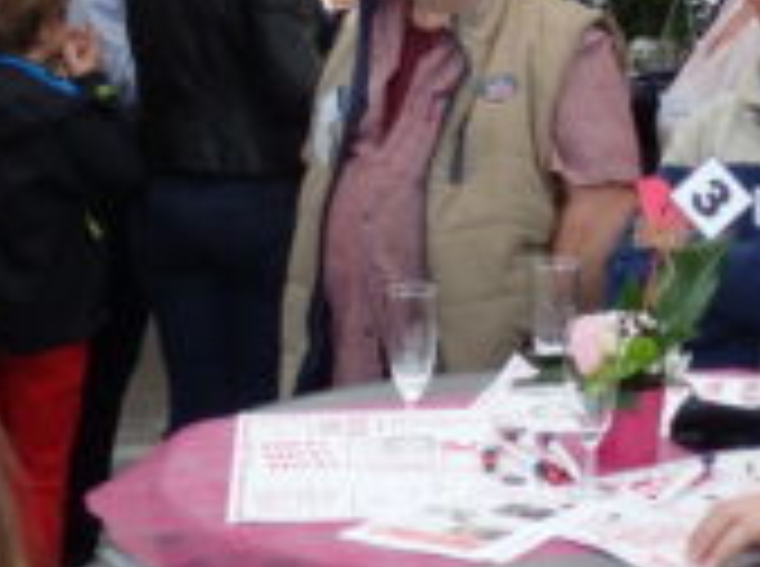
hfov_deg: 16.8
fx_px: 2519
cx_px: 744
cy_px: -29
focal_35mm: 115
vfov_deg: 12.6
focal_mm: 9.8
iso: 640
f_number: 4.1
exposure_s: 1/50
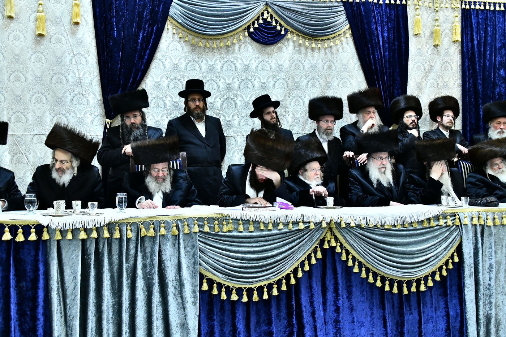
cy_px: 168
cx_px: 253
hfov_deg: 54.4
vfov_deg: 37.8
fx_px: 492
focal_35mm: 35
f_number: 5.6
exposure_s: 1/80
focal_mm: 35
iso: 2500
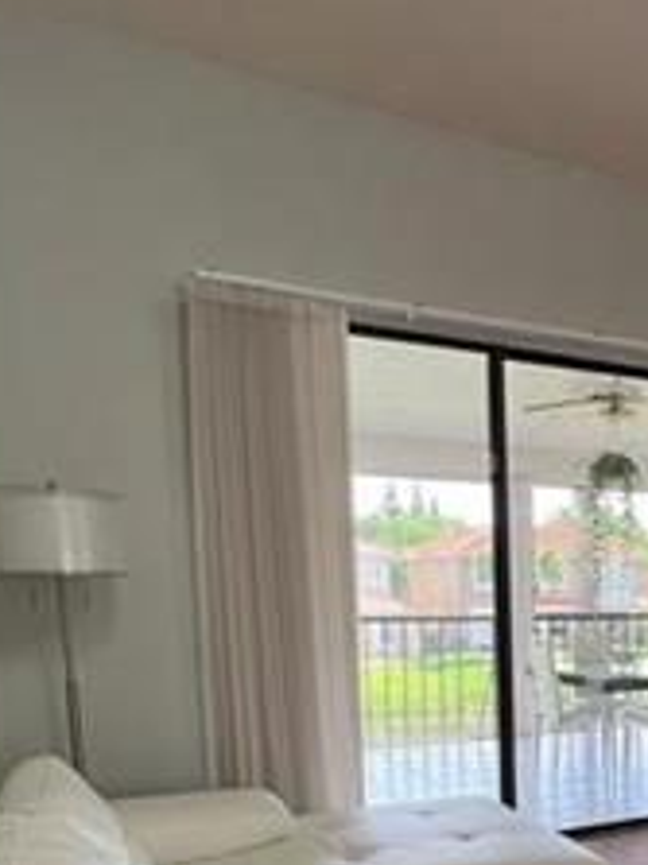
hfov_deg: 35.5
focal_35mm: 35
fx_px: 874
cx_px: 691
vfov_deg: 48.9
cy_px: 721
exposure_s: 1/120
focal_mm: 1.57
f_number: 1.8
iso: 64
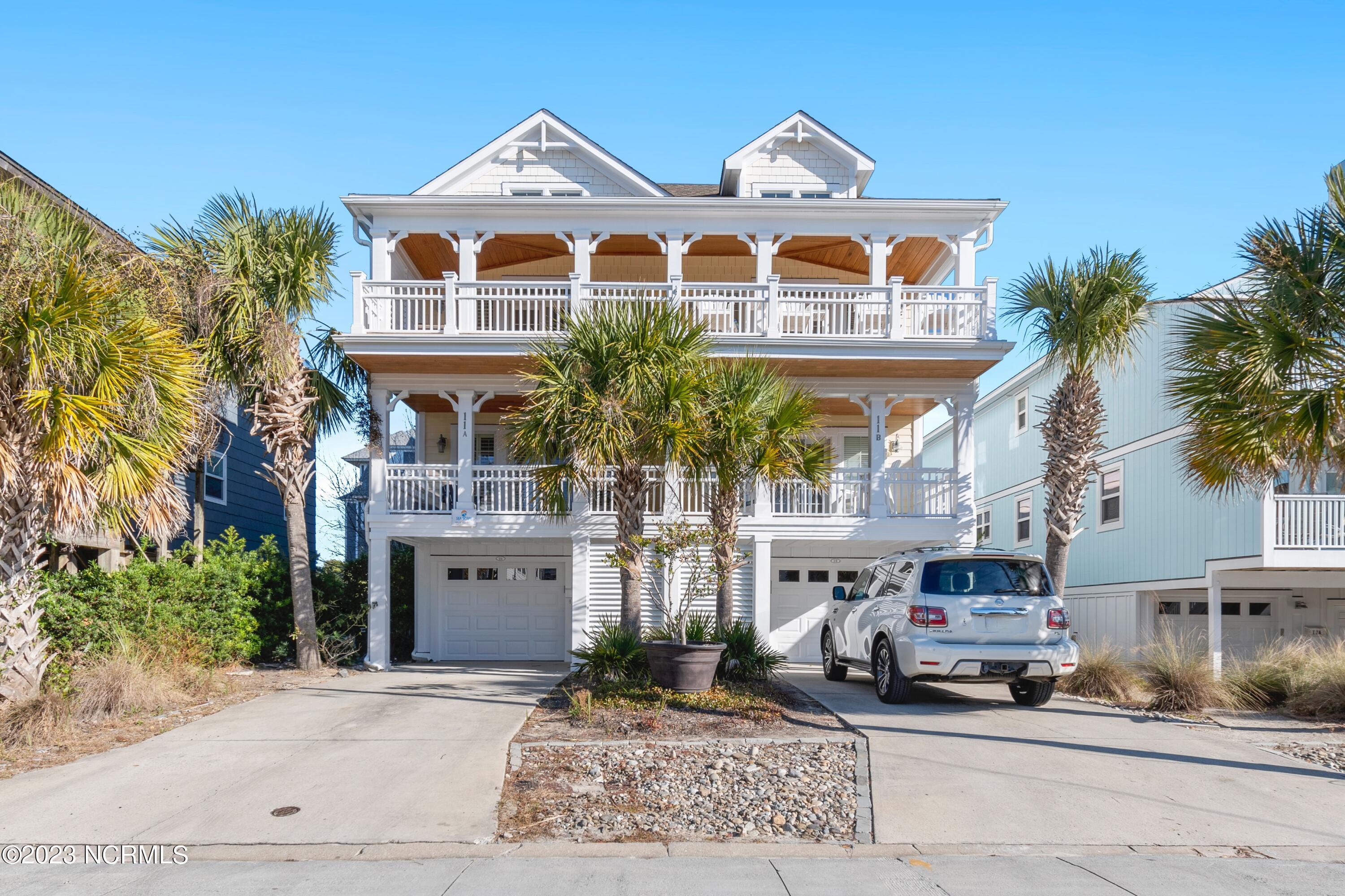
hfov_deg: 100.4
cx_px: 672
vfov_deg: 77.3
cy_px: 448
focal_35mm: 15
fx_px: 560
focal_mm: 10
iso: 100
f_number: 5.6
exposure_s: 1/125
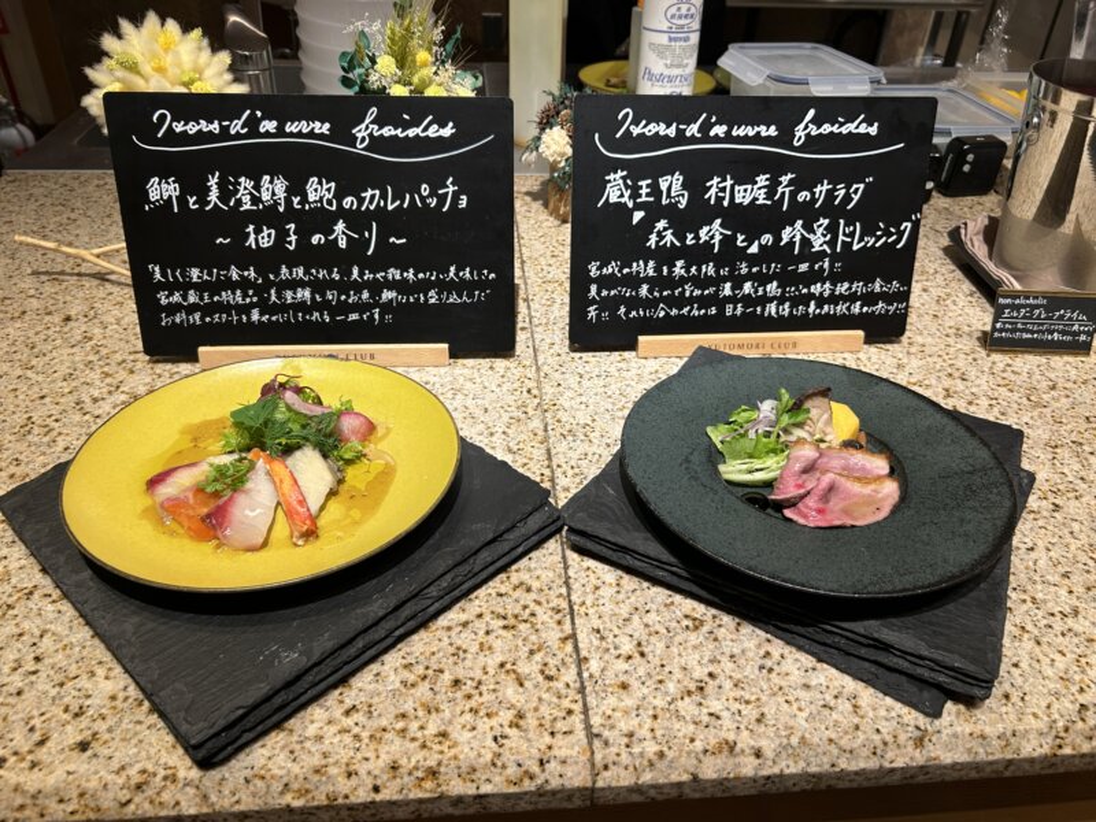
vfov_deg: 53.1
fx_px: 823
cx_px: 548
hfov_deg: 67.3
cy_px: 411
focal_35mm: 26
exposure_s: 1/50
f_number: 1.5
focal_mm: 5.7
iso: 80
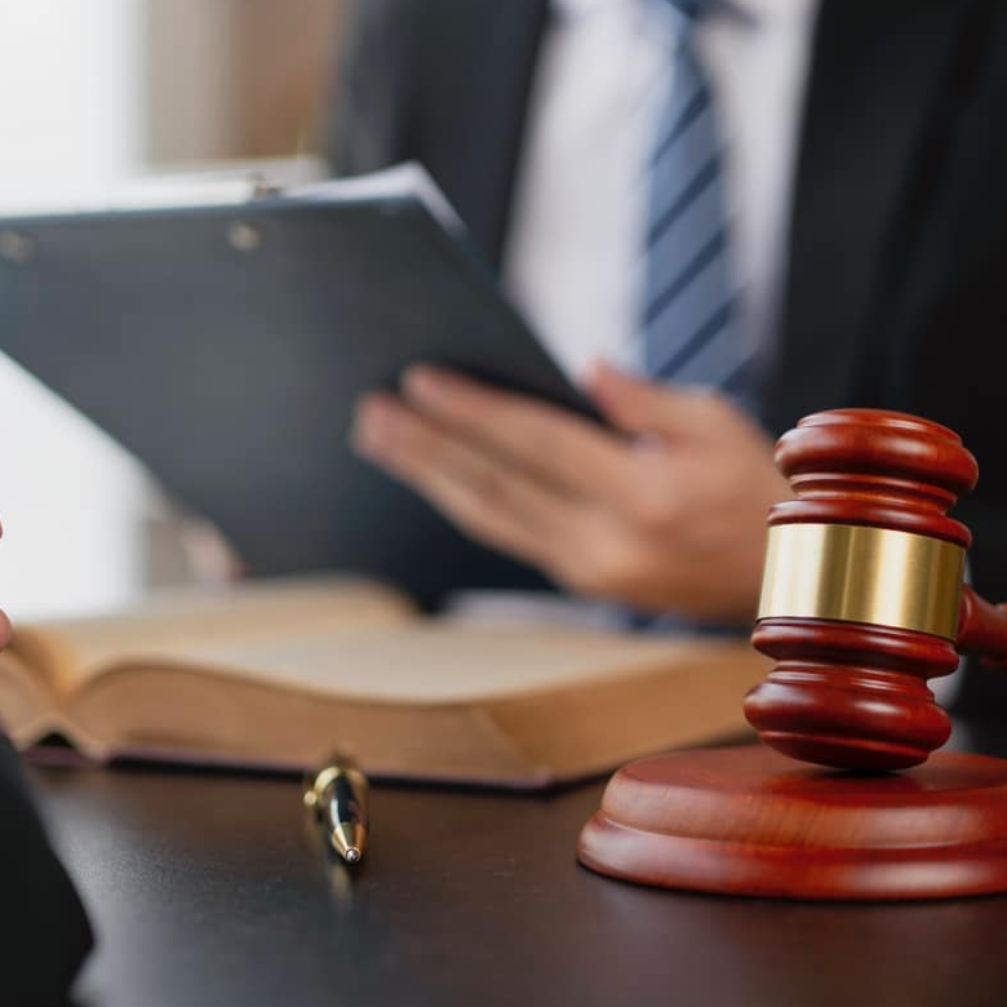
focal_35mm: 68
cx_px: 504
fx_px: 2238
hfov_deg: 25.4
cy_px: 510
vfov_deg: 25.4
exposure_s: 1/250
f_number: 2
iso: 200
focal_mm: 35
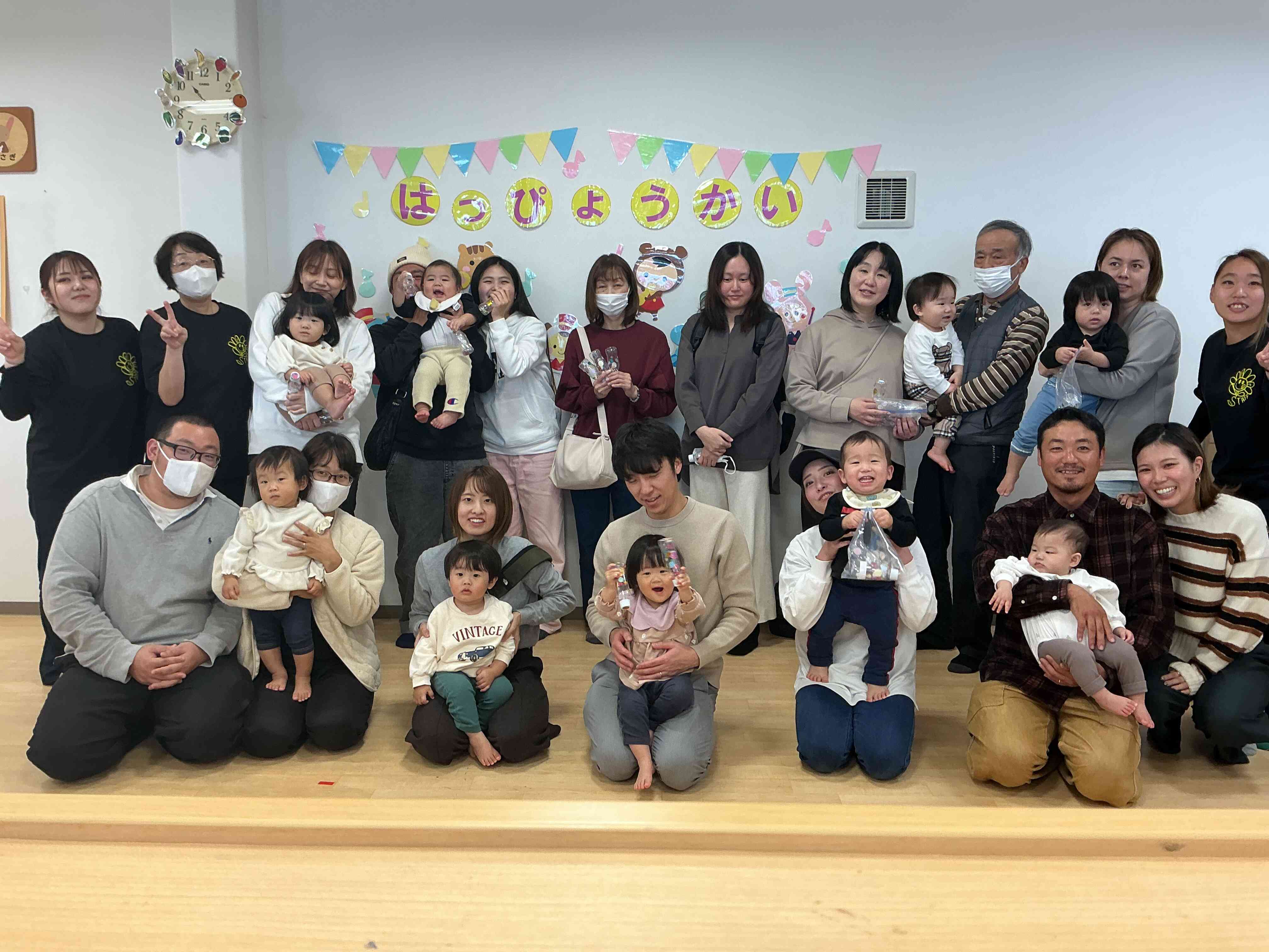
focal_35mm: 29
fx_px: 1063
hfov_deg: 61.7
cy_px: 476
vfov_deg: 48.2
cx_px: 634
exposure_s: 1/60
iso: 40
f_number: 1.8
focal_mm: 3
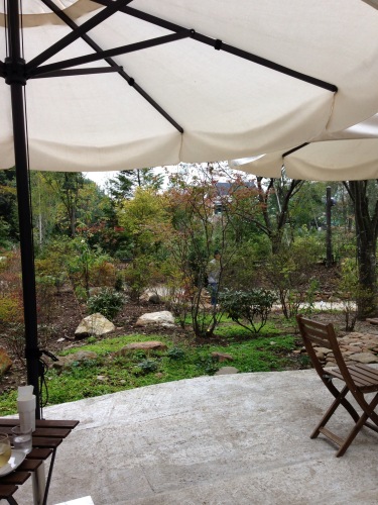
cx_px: 189
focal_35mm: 33
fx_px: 480
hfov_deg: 42.9
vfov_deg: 55.4
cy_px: 252
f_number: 2.4
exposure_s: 1/374
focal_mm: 4.13
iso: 50
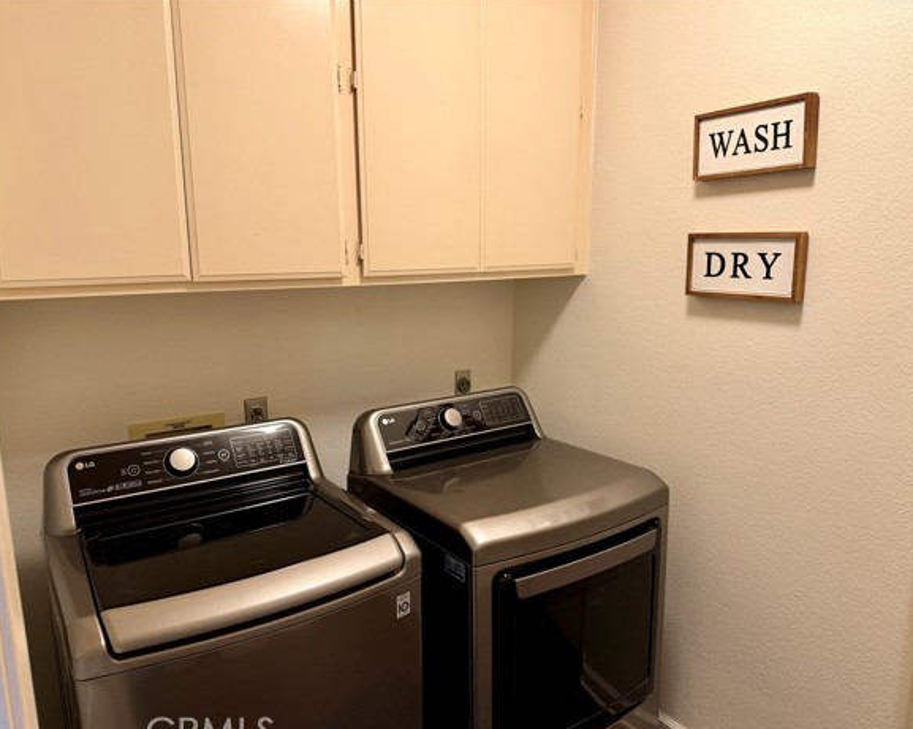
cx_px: 465
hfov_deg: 66.1
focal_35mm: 26
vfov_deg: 54.9
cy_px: 375
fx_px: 702
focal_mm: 6.76
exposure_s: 1/120
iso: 160
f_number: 1.78
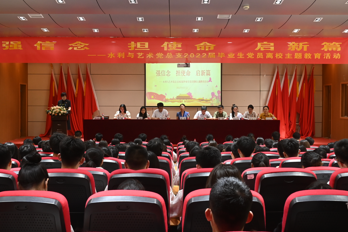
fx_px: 445
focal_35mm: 46
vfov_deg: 29.2
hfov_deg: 42.7
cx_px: 183
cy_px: 106
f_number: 7.1
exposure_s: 1/30
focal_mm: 27
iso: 1100
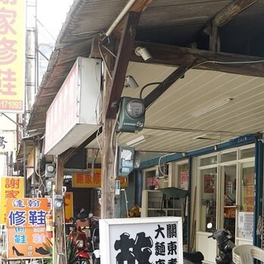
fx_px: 500
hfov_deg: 29.5
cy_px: 211
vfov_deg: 28.9
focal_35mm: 58
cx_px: 152
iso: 200
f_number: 5.6
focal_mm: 28
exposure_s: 1/80
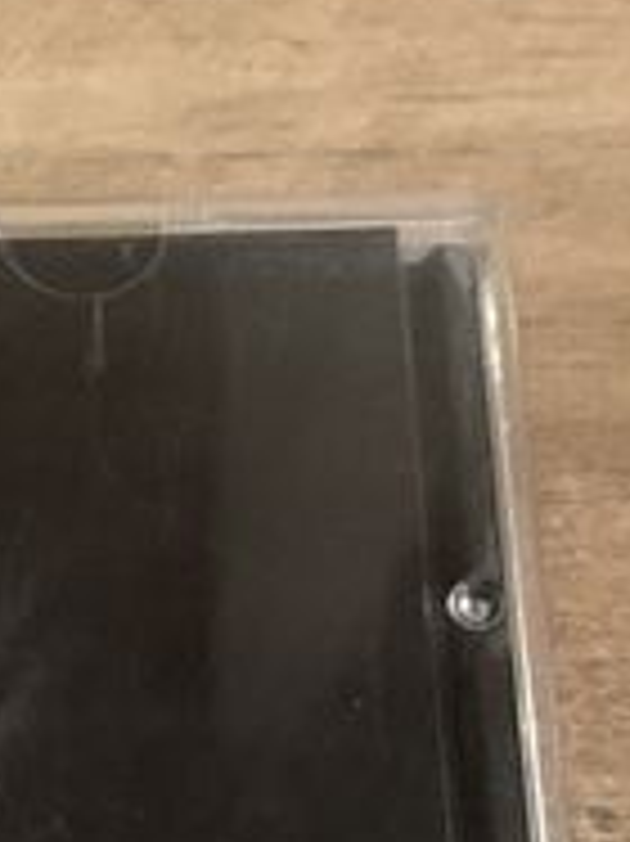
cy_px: 1319
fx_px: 3377
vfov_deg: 13.3
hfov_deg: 9.9
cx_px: -652
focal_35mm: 139
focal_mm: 4.25
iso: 640
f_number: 1.8
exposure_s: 1/25
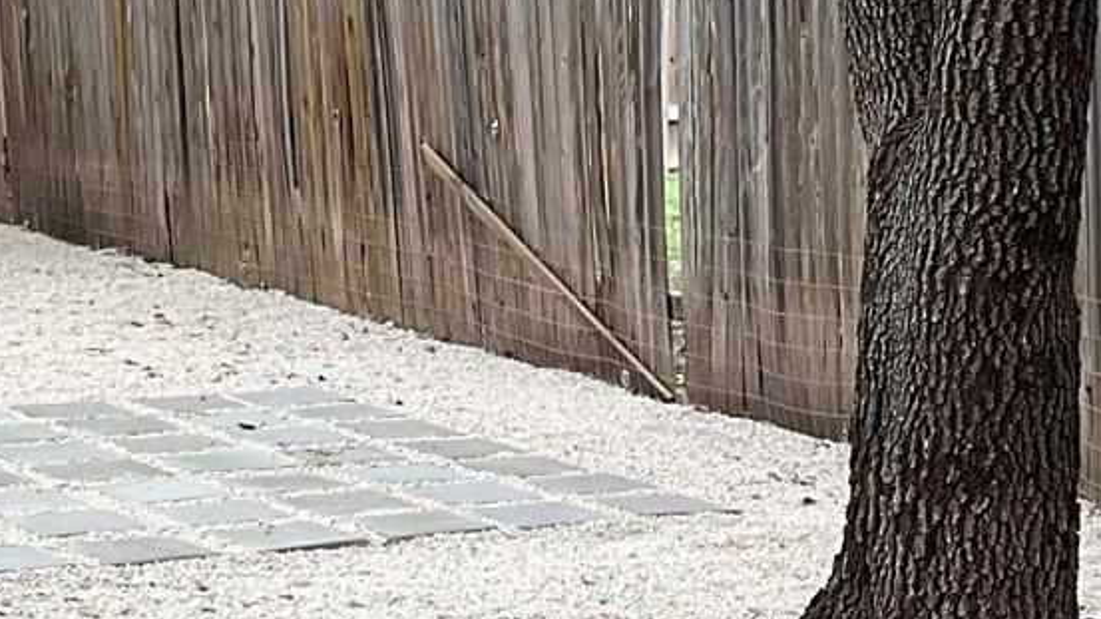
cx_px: 657
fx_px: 3416
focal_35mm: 117
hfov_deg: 18.3
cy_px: 54
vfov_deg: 10.3
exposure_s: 1/120
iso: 40
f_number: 1.8
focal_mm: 3
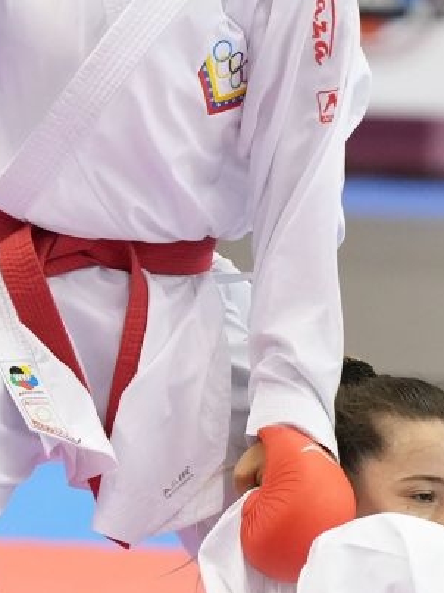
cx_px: 248
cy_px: 294
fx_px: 8521
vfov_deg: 4.0
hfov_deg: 3.0
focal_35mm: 498
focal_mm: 116
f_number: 2.8
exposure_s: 1/1000
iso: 3200
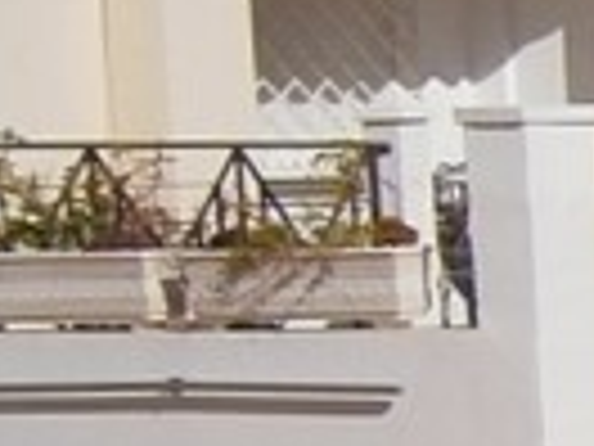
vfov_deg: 7.2
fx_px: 3466
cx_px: 2002
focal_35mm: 202
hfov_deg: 7.9
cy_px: 689
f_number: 8
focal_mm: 4.7
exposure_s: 1/500
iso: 80
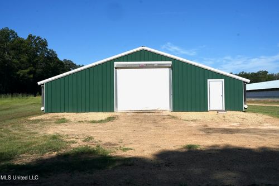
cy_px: 93
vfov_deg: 38.9
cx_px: 140
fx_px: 263
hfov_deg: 55.8
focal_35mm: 34
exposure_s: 1/2500
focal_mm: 34
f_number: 9
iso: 400
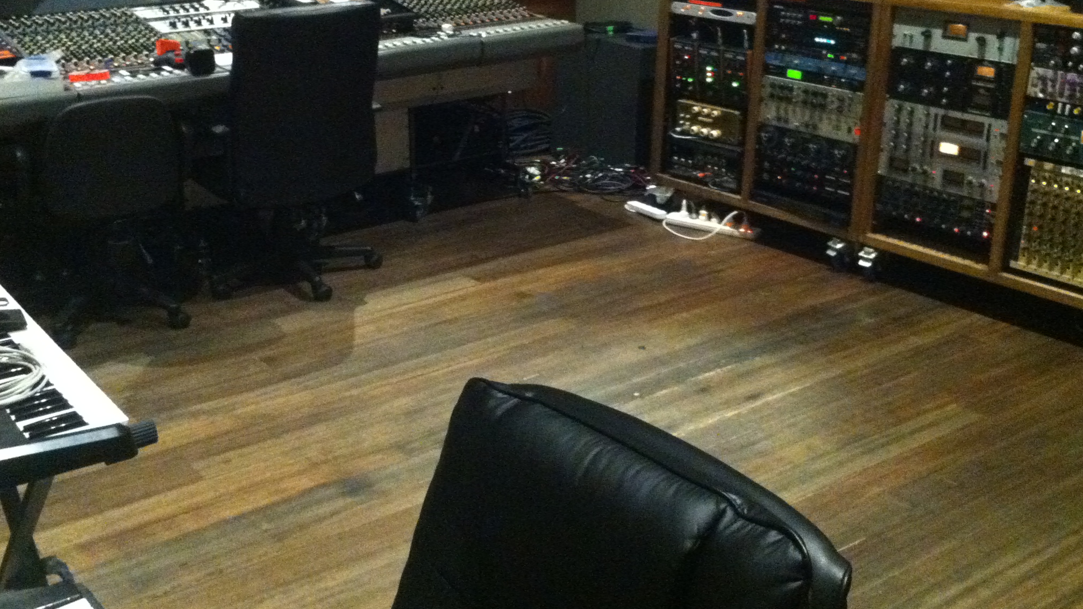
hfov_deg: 42.1
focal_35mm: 49
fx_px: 1407
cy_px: 215
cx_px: 524
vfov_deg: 24.3
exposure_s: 1/15
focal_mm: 3.85
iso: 1000
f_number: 2.8
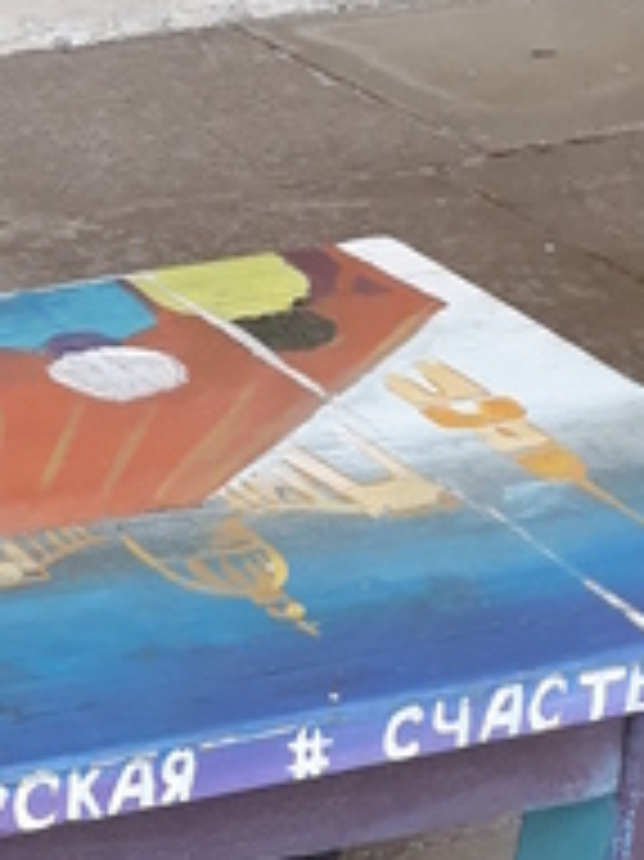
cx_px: -572
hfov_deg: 11.9
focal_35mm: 113
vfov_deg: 17.3
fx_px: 2806
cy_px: 230
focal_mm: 3.71
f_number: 1.7
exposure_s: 1/126
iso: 40
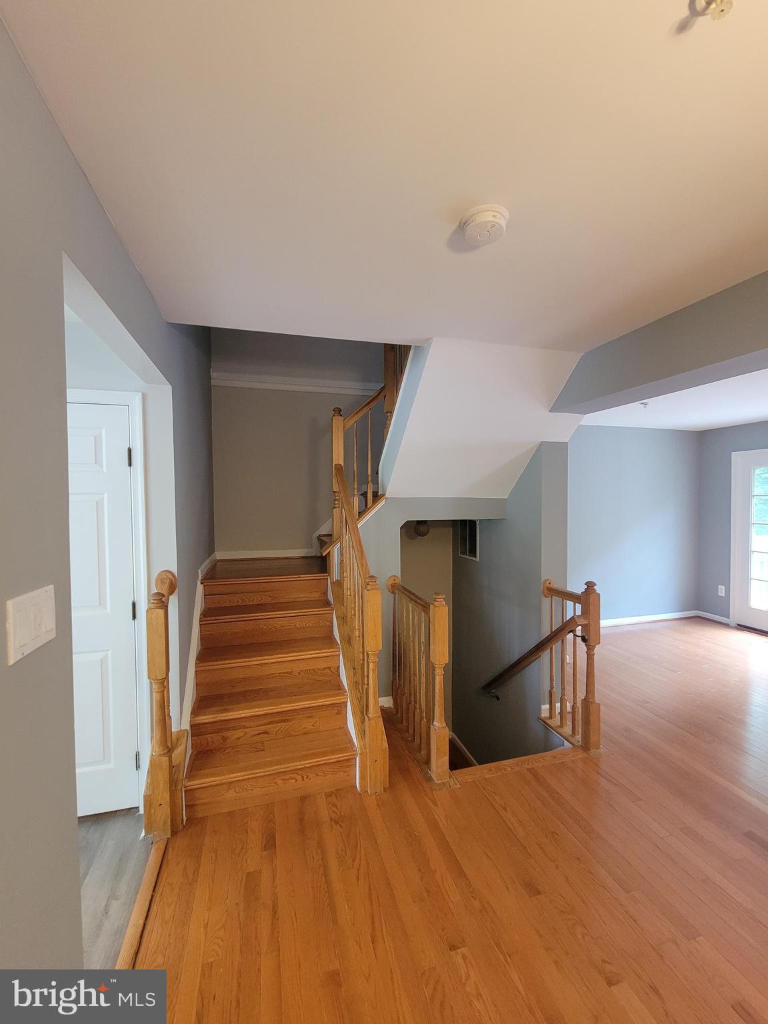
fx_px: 385
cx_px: 384
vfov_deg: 106.2
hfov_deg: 89.9
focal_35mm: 13
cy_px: 512
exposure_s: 1/40
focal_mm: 2.2
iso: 320
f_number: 2.2
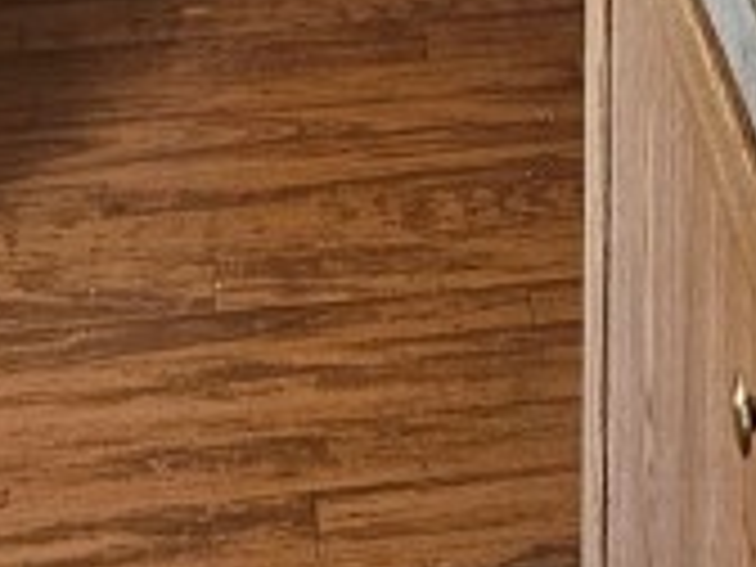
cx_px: 882
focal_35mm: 140
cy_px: -900
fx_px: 3058
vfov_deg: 9.2
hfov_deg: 13.7
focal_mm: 5.4
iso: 320
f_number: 1.8
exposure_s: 1/120
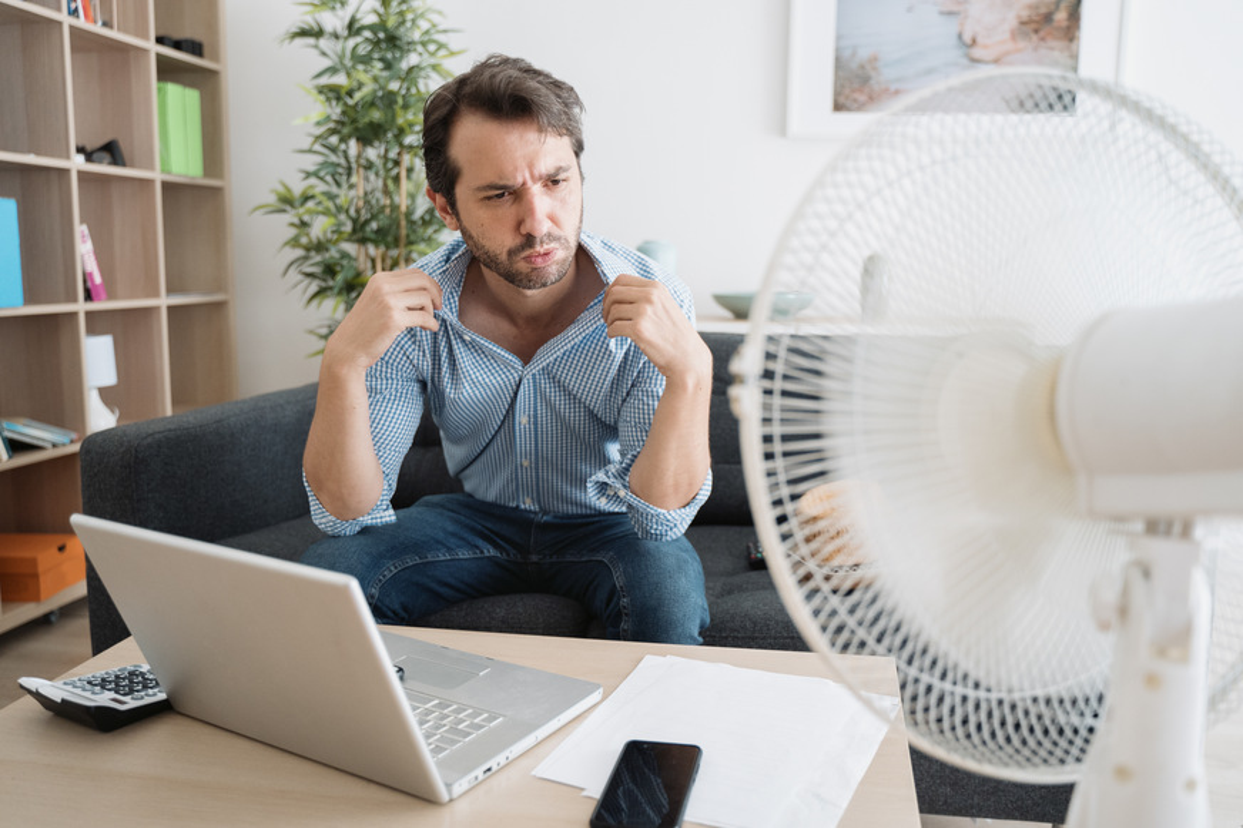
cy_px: 414
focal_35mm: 31
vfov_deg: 42.3
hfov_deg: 60.3
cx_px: 622
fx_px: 1070
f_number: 2.8
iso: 2000
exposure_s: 1/50
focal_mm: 31
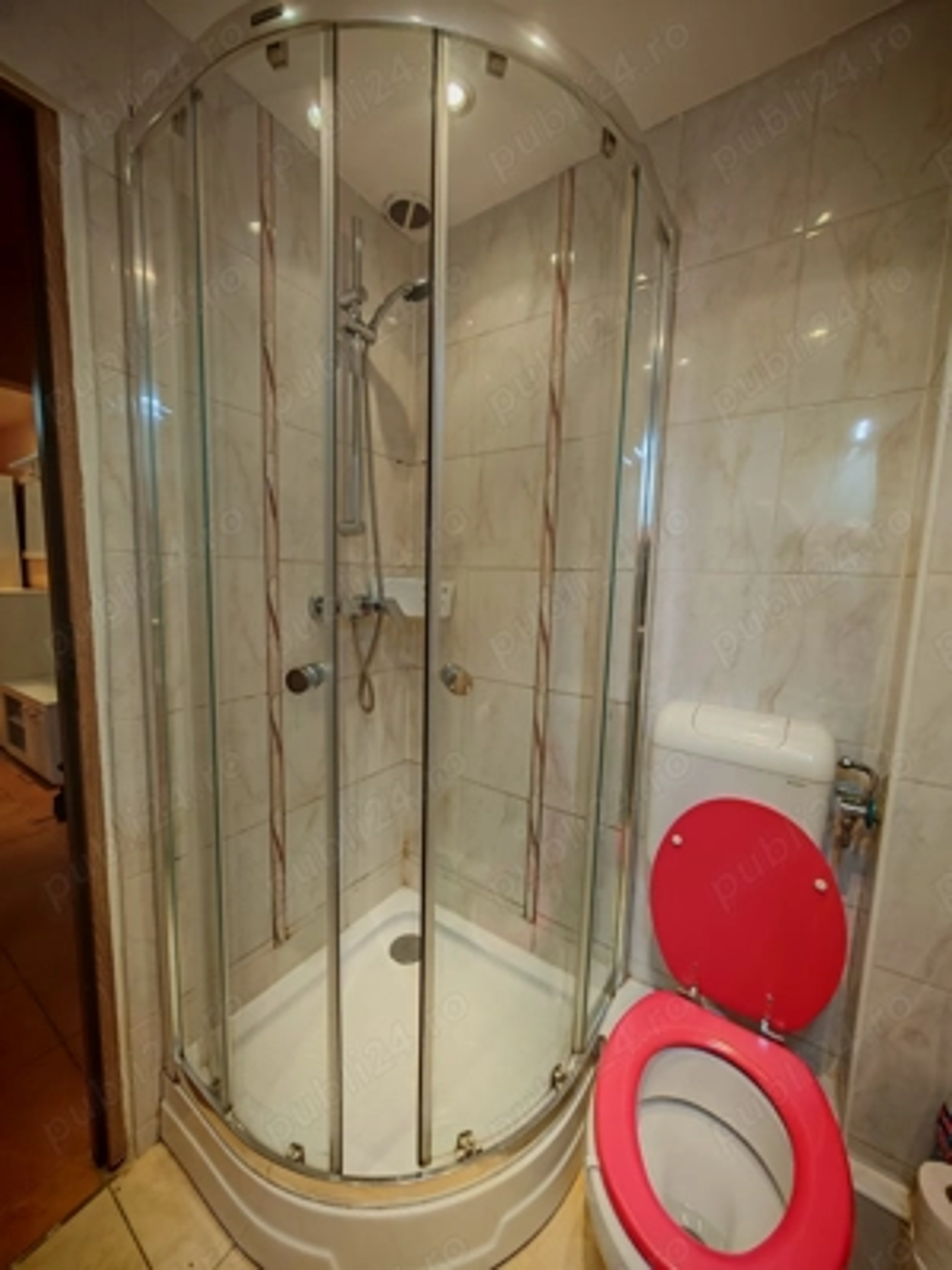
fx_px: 477
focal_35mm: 13
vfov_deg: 106.2
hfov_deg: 89.9
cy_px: 635
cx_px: 476
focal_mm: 1.82
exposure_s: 1/33
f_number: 2
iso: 250
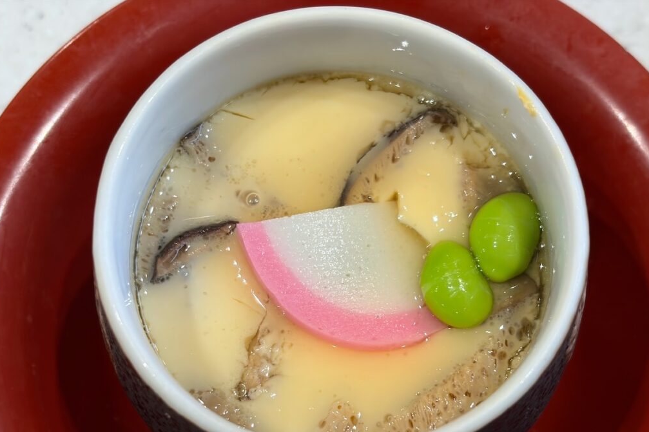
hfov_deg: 36.3
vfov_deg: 24.6
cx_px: 323
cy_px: 247
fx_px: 991
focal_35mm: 55
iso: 40
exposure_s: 1/100
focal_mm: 5.96
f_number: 1.6
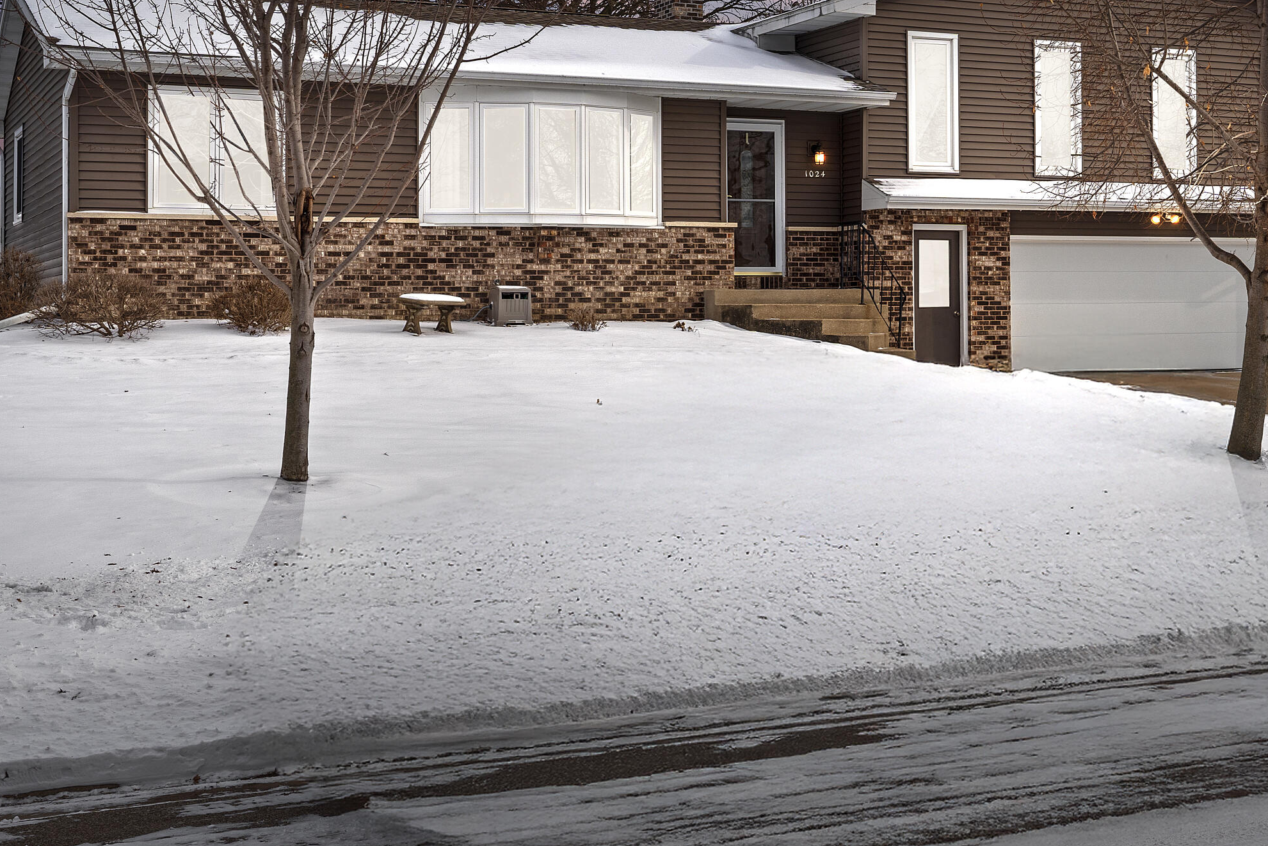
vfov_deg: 25.4
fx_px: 1867
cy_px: 300
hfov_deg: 37.2
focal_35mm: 53
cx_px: 814
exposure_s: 1/25
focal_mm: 35
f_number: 16
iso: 250
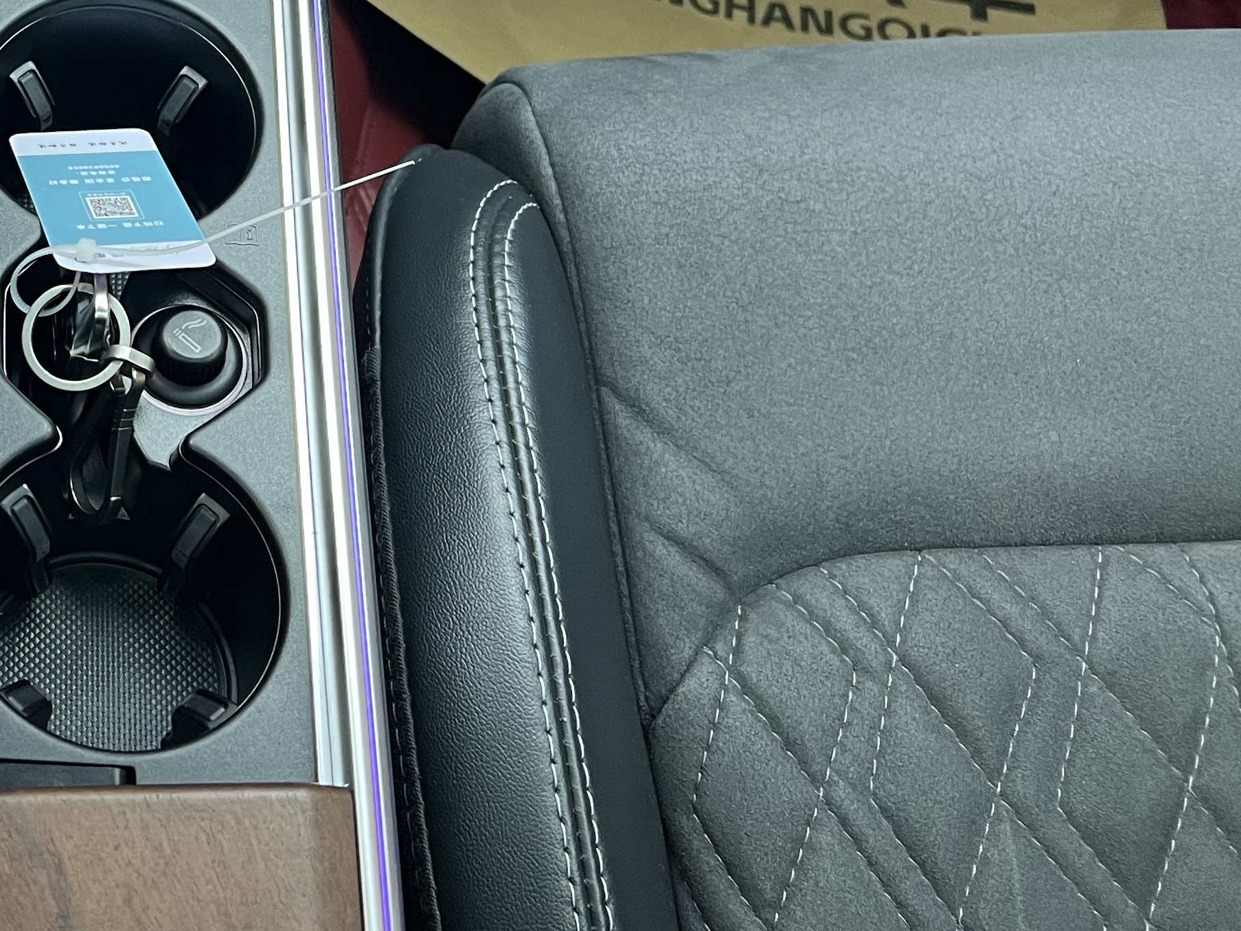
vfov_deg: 24.6
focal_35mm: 58
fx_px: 2080
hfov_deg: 30.2
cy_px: 121
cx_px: -78
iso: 125
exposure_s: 1/50
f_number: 1.5
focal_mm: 5.7
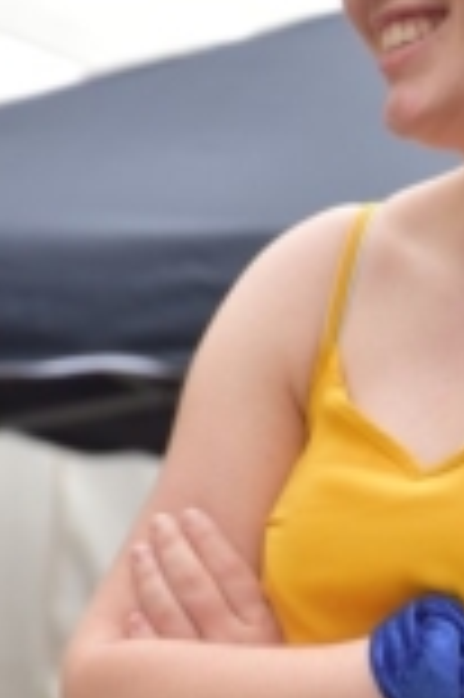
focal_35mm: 509
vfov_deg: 4.1
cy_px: 680
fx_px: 9854
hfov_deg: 2.7
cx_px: 691
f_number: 7.1
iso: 400
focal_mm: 105
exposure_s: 1/200
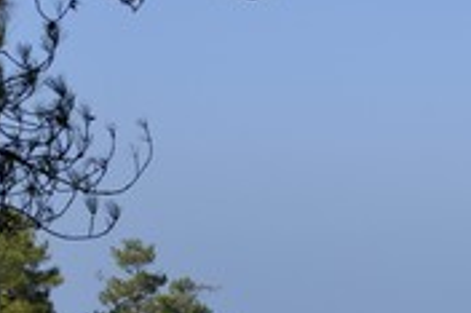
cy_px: 321
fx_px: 3281
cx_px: 213
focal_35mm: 251
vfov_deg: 5.5
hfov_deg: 8.2
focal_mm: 70
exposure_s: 1/160
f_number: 9.5
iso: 100
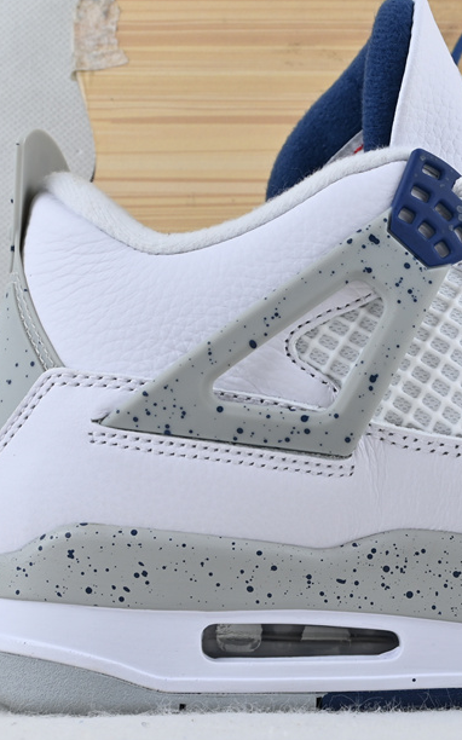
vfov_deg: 21.3
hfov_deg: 13.1
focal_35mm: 98
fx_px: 1966
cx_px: 545
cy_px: 417
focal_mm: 32.5
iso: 100
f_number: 7.1
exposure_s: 1/40
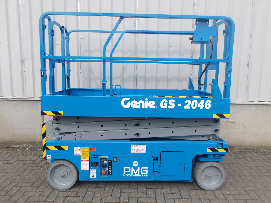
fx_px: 211
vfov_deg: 51.4
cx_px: 136
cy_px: 102
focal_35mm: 27
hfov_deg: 65.3
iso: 100
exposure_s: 1/615
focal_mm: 4.9
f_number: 3
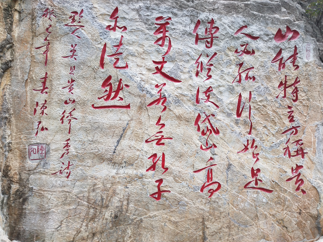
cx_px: 162
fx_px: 280
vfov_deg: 46.8
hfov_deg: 60.0
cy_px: 121
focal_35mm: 30
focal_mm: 3.95
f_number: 1.8
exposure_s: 1/100
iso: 100
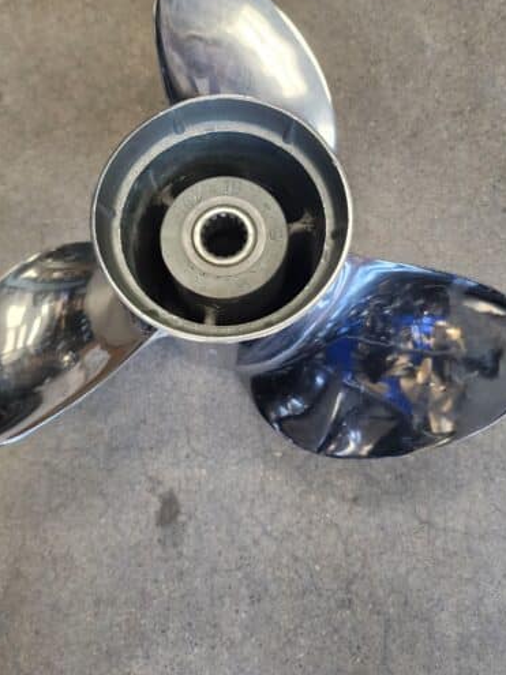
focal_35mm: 31
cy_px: 280
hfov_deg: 45.4
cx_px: 230
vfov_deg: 58.0
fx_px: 604
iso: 320
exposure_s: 1/120
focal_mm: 6.4
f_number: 1.8
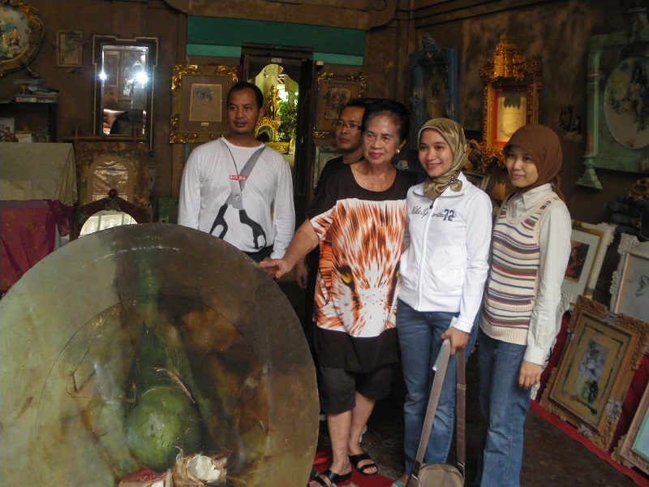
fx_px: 675
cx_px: 324
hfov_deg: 51.4
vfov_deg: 39.7
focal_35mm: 36
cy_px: 244
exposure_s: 1/50
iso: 400
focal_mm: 6.3
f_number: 3.5
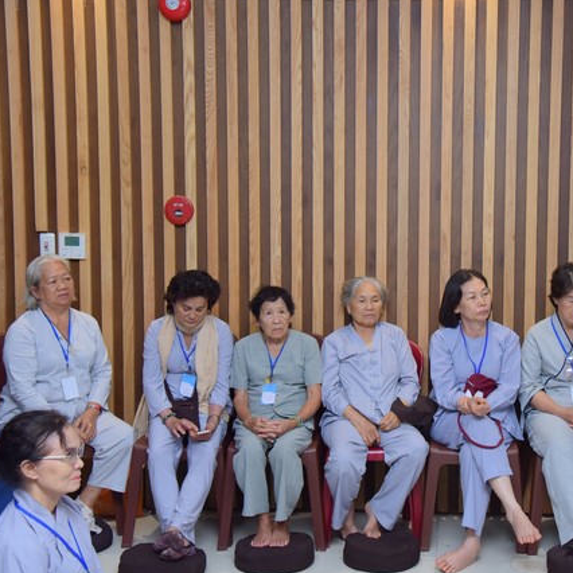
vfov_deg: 30.0
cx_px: 409
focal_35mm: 57
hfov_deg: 29.7
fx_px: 1067
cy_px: 287
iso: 1000
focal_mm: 44
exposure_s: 1/125
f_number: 5.6
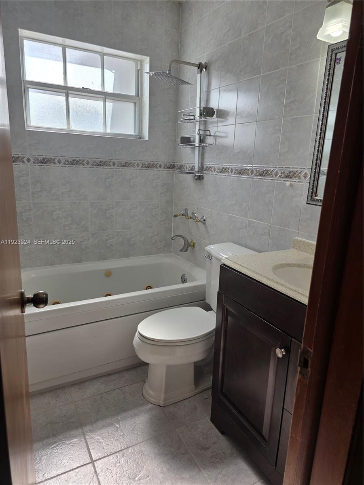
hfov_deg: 58.9
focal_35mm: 23
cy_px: 242
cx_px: 182
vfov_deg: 73.9
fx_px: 322
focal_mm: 6.3
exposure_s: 1/120
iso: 12
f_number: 1.7
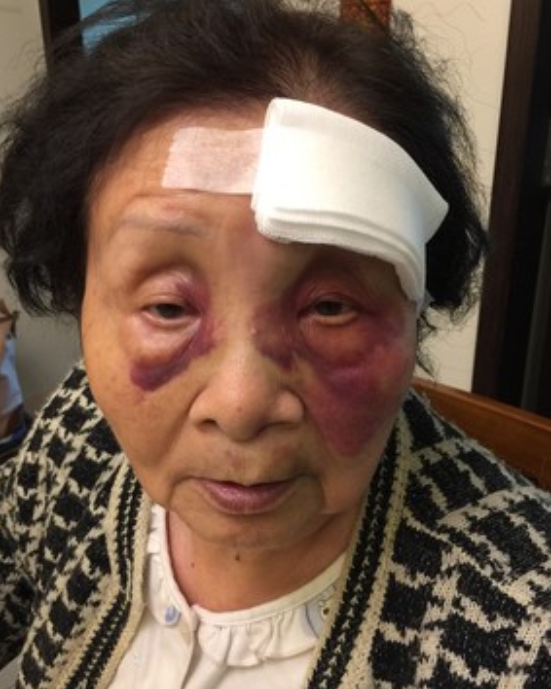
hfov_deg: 41.1
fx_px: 734
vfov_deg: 50.2
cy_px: 376
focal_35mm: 36
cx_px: 245
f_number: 2.2
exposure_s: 1/15
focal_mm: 4.15
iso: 80
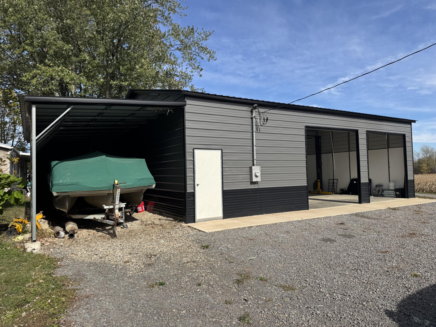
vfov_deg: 56.8
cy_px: 164
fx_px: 302
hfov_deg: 71.6
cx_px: 218
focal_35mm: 24
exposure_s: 1/4049
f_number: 1.78
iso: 80
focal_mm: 6.76
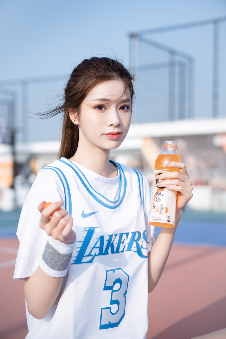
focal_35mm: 67
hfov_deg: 20.2
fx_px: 635
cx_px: 113
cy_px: 170
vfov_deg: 29.9
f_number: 3.2
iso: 100
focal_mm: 67.4
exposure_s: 1/800
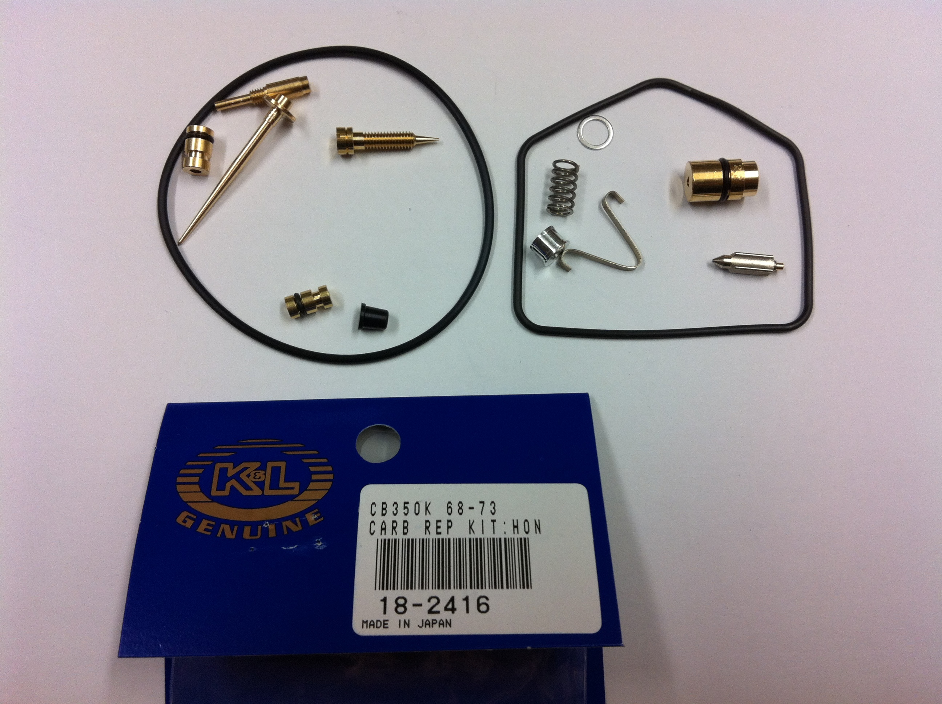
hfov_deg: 52.7
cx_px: 471
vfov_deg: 40.6
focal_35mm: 35
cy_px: 352
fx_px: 951
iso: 80
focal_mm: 3.85
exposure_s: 1/40
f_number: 2.8
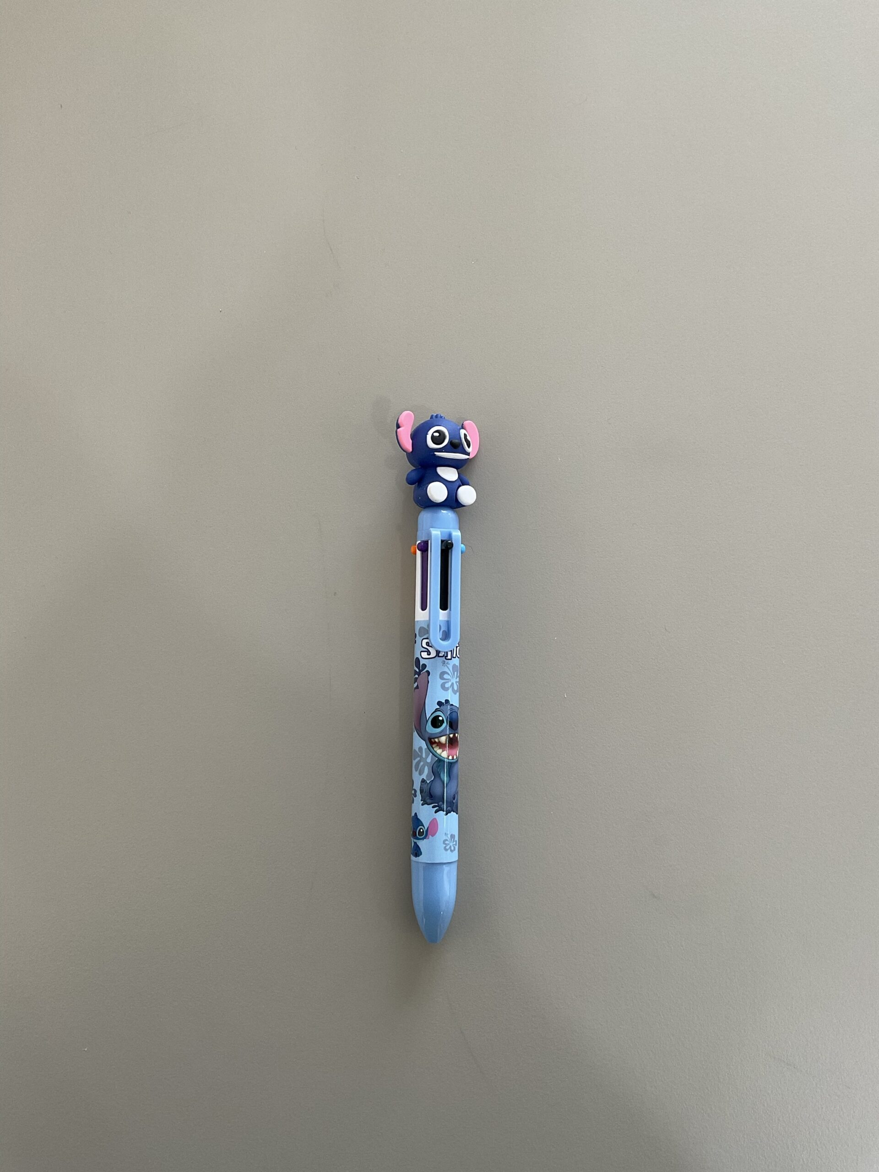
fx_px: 982
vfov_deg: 61.7
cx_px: 440
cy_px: 586
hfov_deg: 48.2
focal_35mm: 29
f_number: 1.8
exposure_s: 1/121
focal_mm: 3
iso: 64
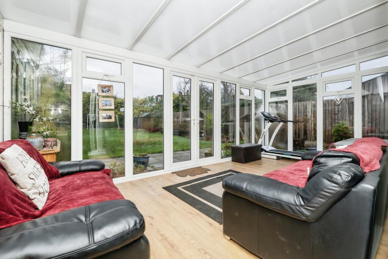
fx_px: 162
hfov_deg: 100.4
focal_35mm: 15
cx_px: 194
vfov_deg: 77.3
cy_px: 130
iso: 800
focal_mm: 10
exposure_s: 1/200
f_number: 7.1
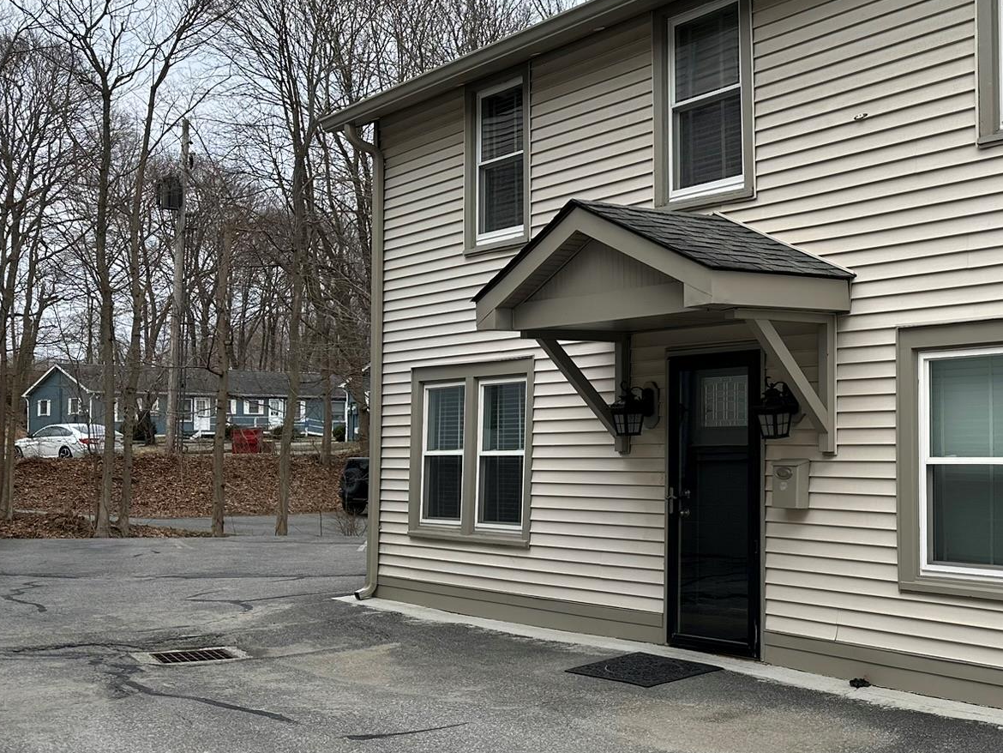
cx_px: 829
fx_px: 1217
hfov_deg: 42.4
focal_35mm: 42
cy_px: 375
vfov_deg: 34.4
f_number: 1.78
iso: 80
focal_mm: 6.86
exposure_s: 1/836
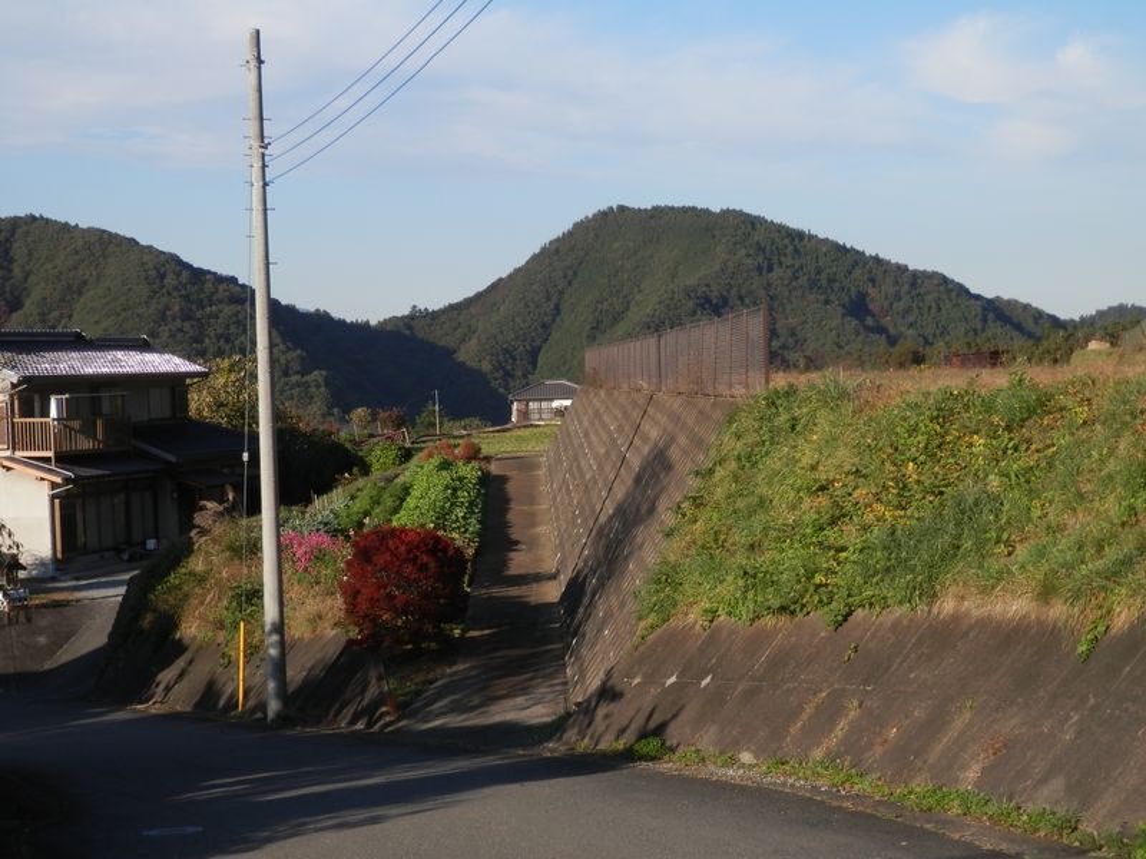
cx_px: 573
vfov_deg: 24.4
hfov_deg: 32.2
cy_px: 430
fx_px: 1986
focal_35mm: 60
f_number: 4.2
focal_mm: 10.8
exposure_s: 1/500
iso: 80
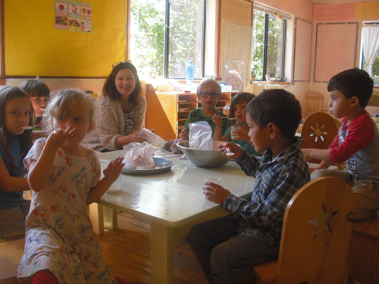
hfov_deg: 47.9
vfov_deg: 36.8
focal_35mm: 39
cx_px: 189
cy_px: 142
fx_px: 427
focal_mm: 6.2
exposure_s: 1/100
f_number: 2.8
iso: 200
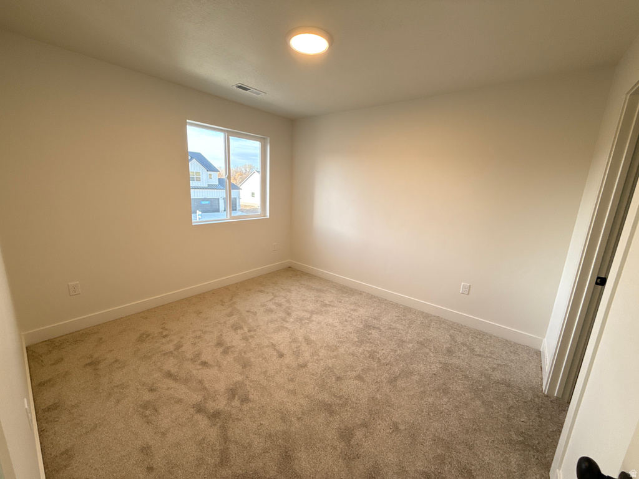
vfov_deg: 85.7
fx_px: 258
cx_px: 320
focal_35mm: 14
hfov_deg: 102.1
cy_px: 240
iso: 125
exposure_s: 1/120
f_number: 2.2
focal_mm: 2.22
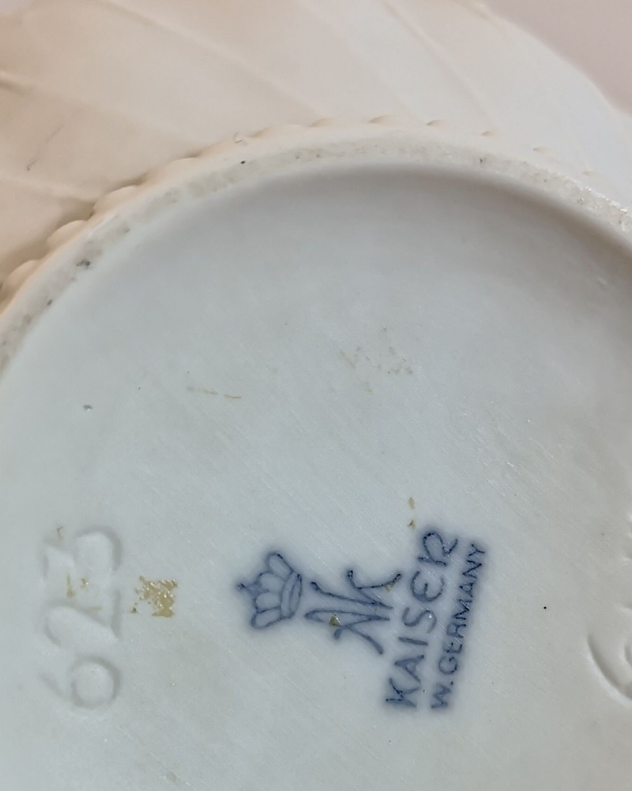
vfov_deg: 32.8
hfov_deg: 26.6
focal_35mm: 57
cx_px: 377
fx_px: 1333
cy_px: 519
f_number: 1.8
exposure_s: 3
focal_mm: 5.58
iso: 100
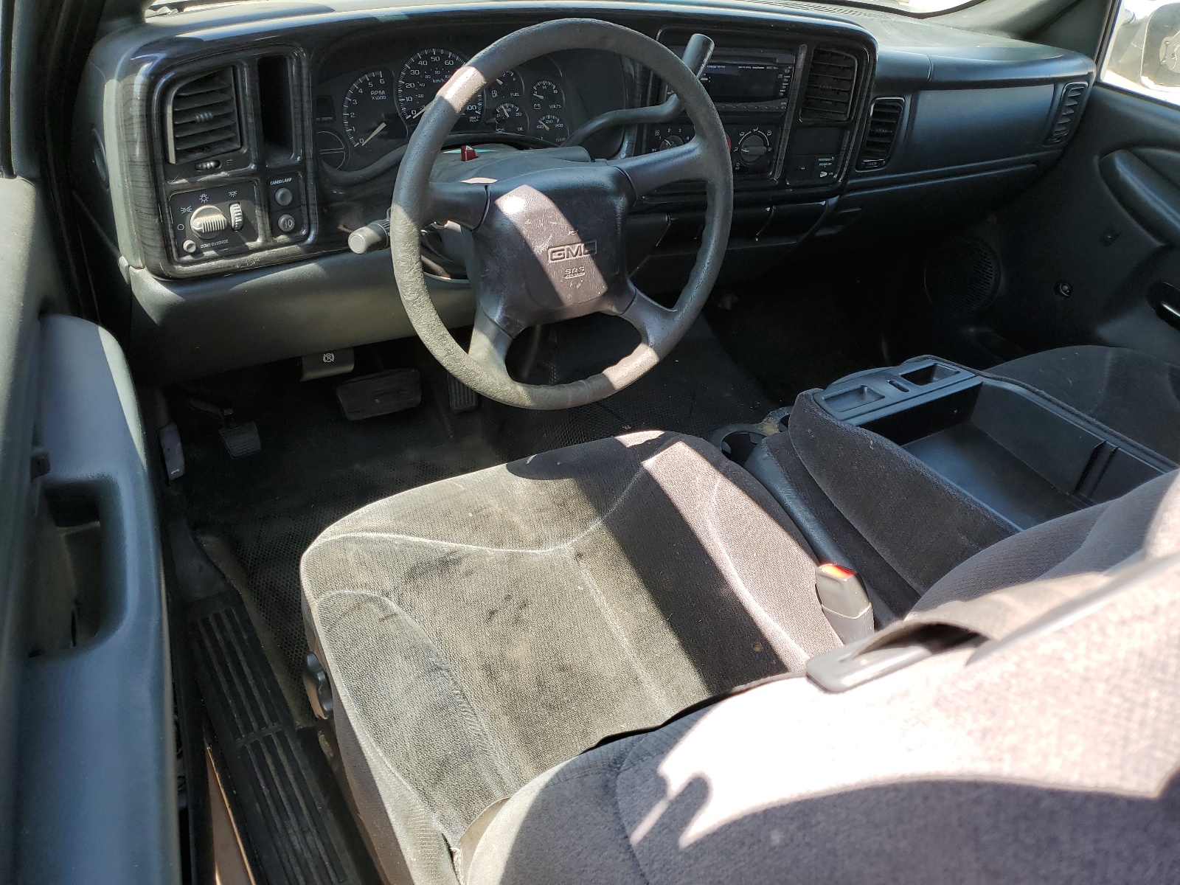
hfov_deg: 67.3
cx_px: 590
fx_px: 886
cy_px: 442
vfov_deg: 53.1
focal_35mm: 26
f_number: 1.5
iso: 50
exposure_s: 1/357
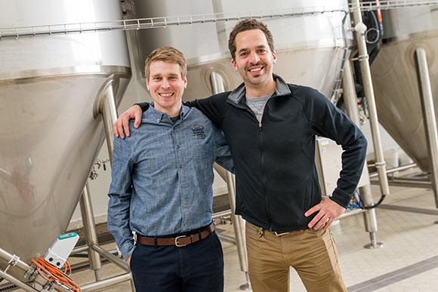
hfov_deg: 48.4
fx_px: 487
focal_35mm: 40
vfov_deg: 33.4
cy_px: 146
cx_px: 219
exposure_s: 1/90
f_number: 5.6
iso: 400
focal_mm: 40
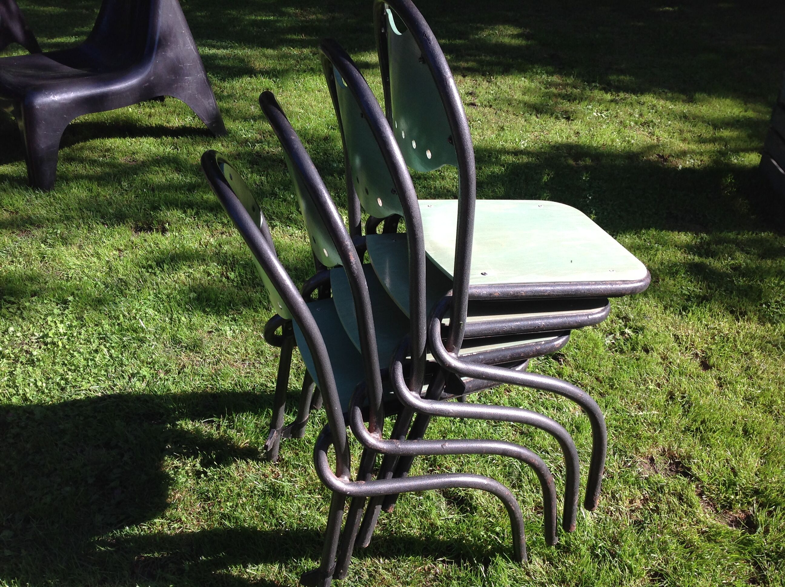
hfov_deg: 52.7
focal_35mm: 35
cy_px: 294
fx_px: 793
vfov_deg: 40.6
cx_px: 392
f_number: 2.4
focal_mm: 4.28
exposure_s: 1/630
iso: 50
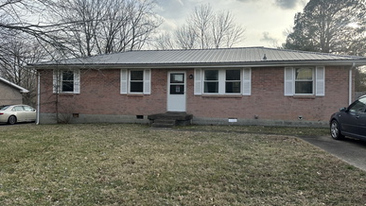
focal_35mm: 27
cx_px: 185
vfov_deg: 42.9
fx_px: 262
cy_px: 97
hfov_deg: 69.8
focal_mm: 6.86
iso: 80
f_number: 1.78
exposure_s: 1/2882
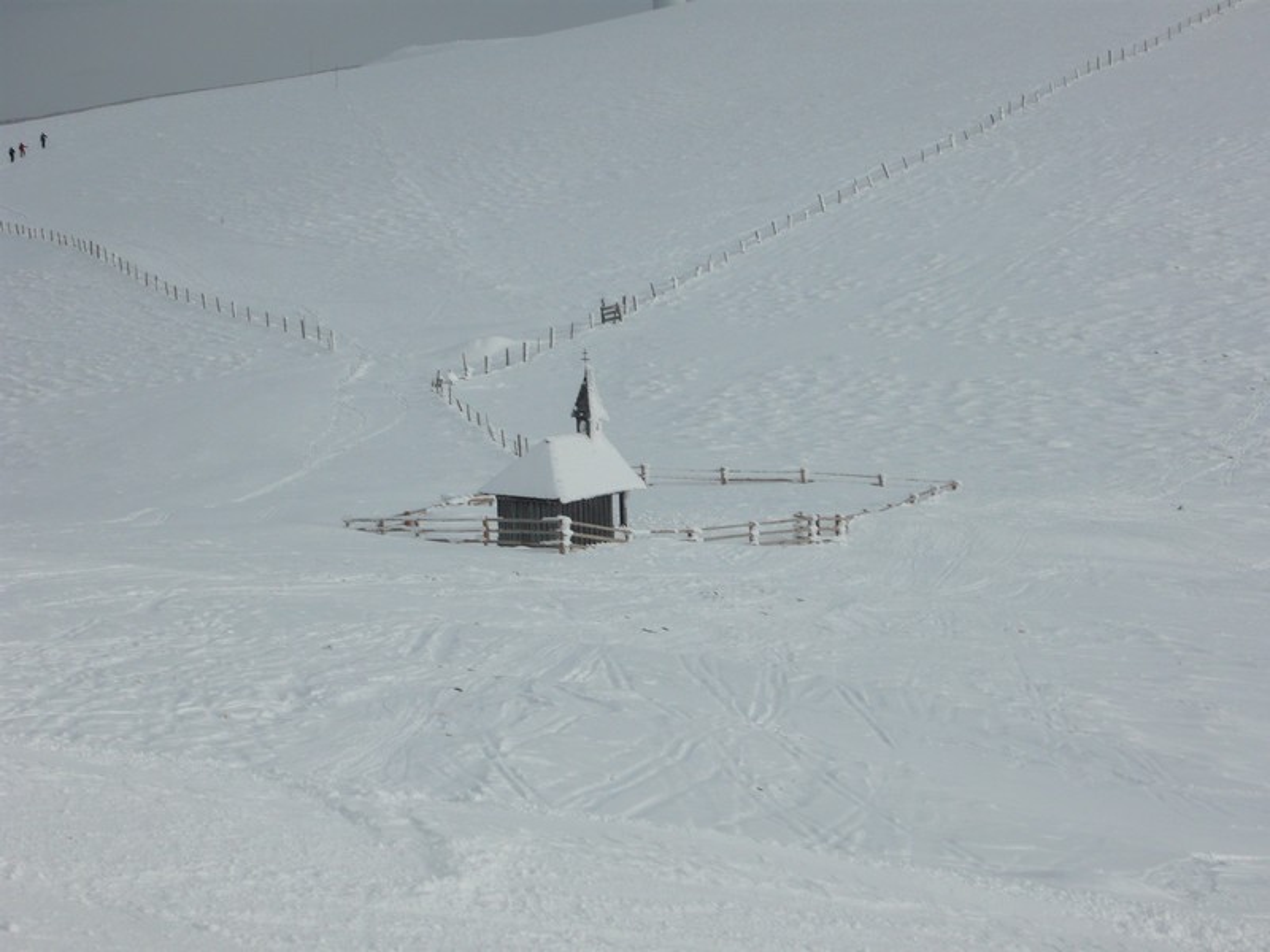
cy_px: 476
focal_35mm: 100
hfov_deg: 19.6
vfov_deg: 14.8
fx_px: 3669
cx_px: 635
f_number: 14
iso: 100
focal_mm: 16.5
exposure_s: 1/125
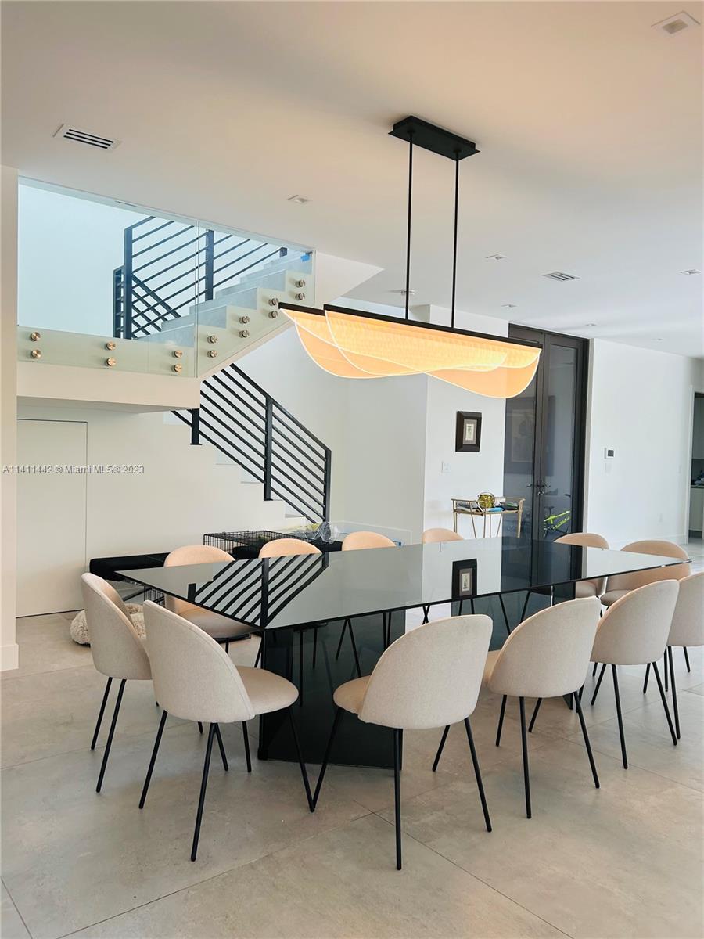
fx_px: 705
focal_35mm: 26
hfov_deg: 53.1
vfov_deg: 67.3
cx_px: 352
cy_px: 470
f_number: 1.5
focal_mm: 5.7
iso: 50
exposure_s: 1/163
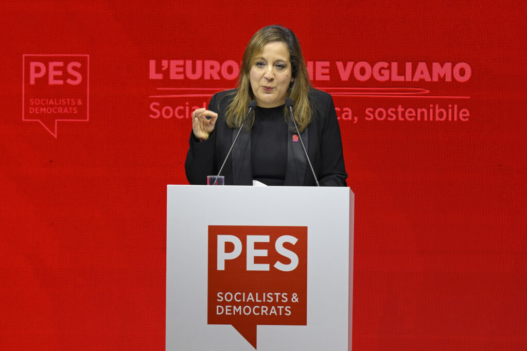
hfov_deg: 6.9
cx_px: 264
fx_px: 4390
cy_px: 176
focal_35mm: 300
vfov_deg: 4.6
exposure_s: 1/160
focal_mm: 200
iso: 800
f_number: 5.6
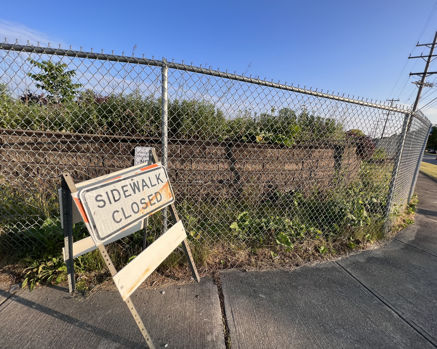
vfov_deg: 88.0
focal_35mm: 14
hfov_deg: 100.7
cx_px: 224
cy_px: 171
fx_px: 181
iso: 32
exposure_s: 1/661
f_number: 1.8
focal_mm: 1.57
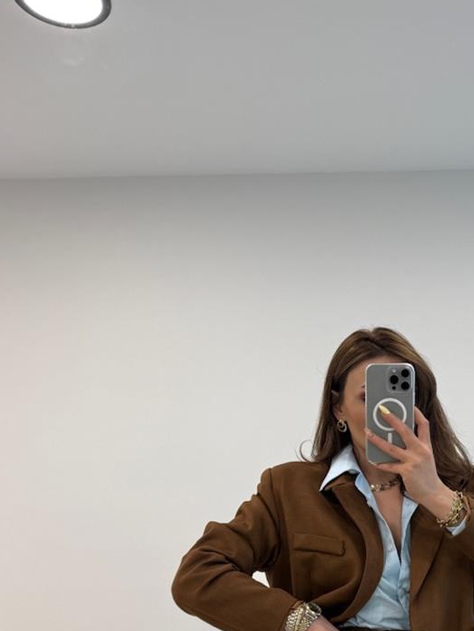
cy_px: 501
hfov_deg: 30.1
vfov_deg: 39.7
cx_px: 430
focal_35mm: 46
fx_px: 839
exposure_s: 1/121
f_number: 1.78
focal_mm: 6.76
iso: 64
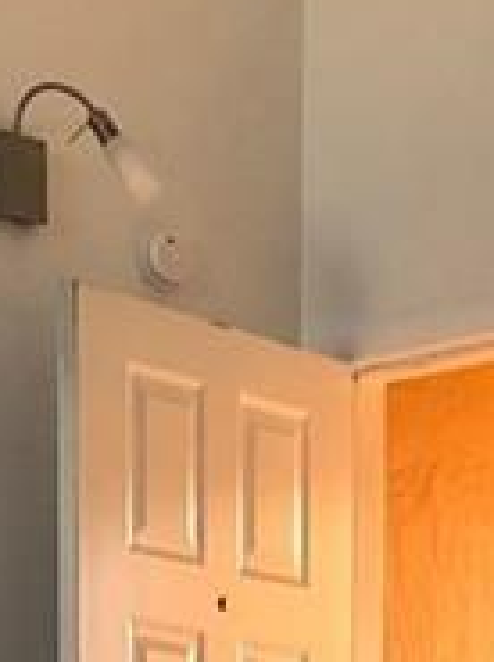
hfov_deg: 8.1
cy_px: 1528
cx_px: -72
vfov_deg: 9.7
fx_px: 3475
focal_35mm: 182
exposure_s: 1/30
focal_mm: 4
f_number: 1.8
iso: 32
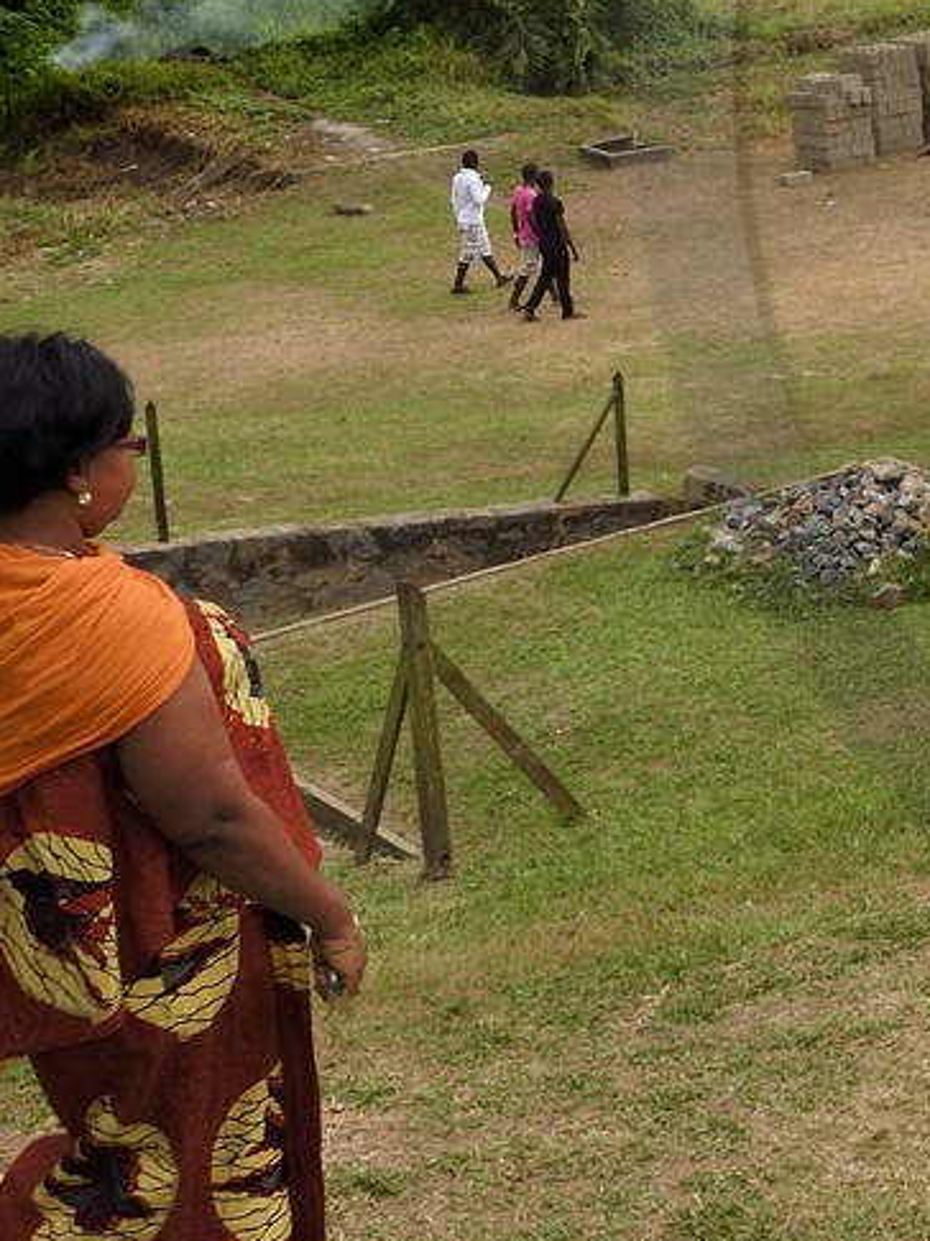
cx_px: 1673
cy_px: 86
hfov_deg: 16.3
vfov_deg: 24.8
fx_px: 2725
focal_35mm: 76
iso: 800
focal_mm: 24
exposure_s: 1/200
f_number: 11
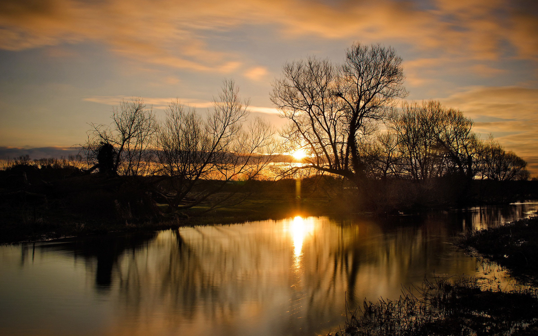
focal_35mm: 37
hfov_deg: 52.8
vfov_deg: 34.4
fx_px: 542
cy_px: 164
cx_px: 271
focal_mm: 24
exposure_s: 5
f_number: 8
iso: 200
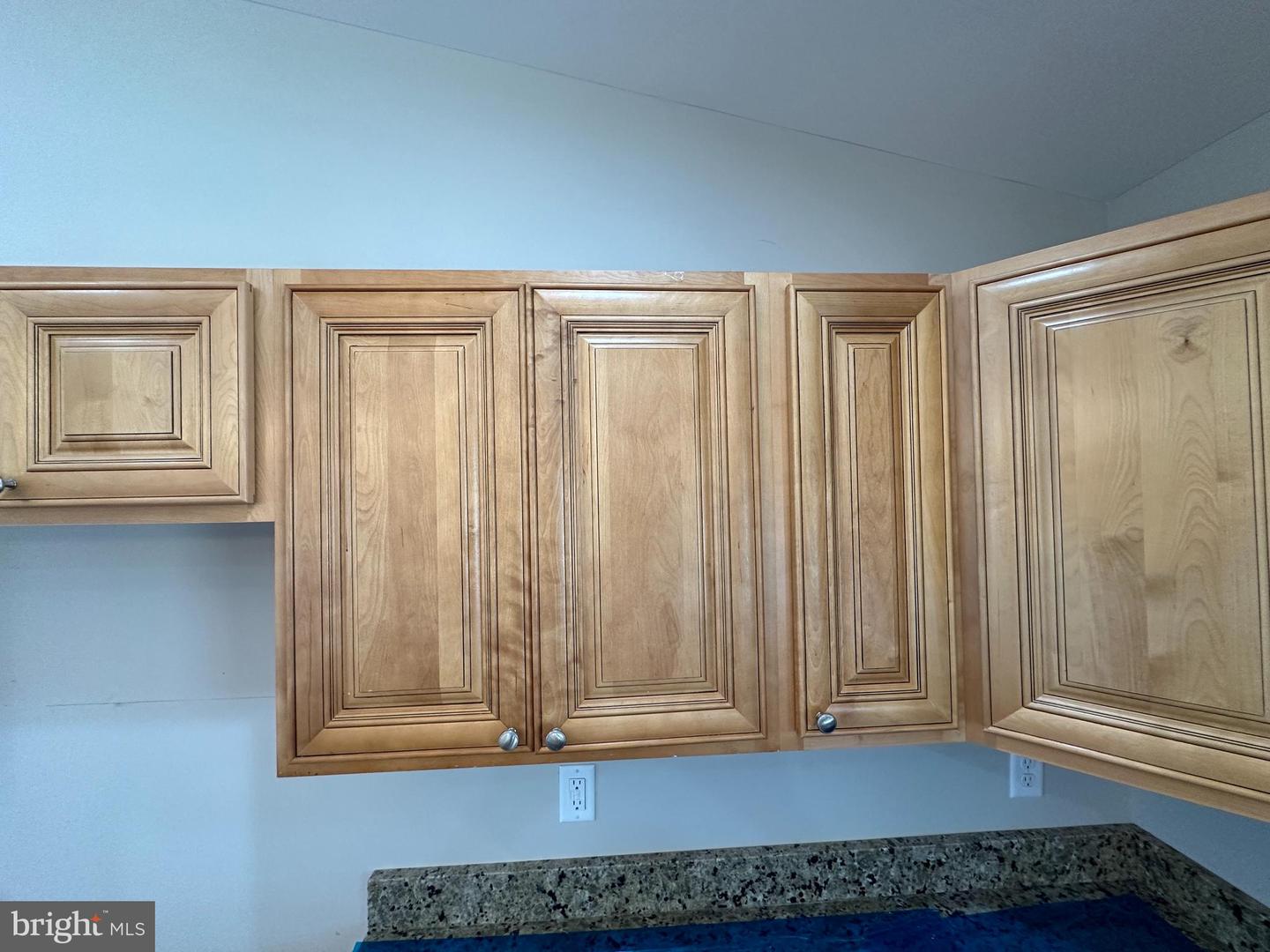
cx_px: 635
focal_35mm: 14
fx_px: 514
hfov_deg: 102.1
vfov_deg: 85.7
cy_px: 476
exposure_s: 1/120
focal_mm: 2.22
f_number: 2.2
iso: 200
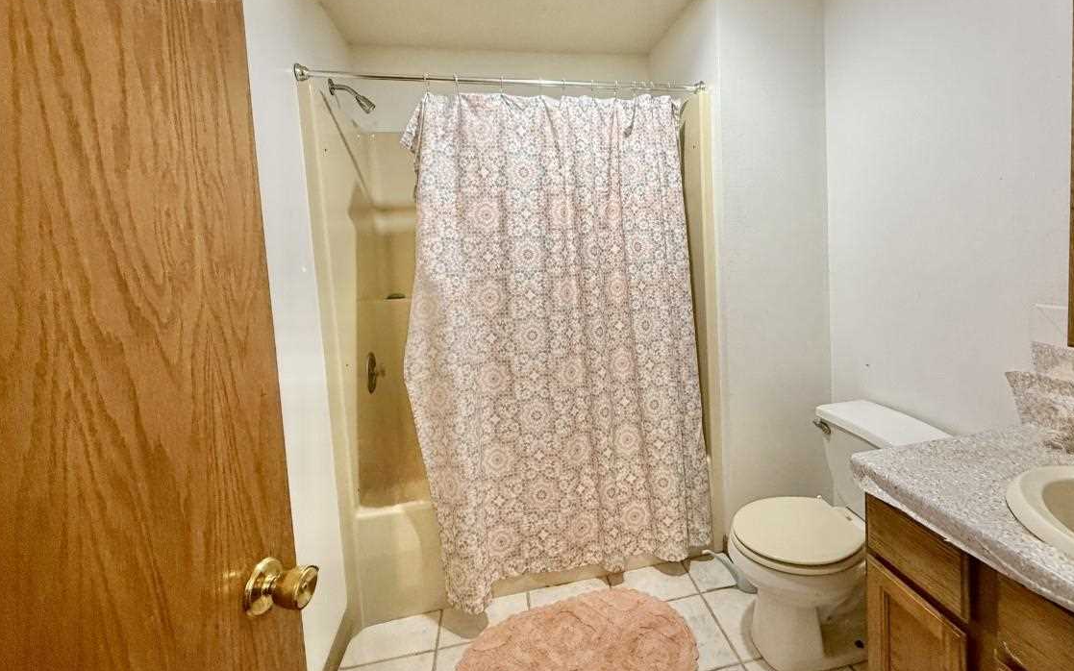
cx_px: 607
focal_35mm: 17
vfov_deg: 67.5
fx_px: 498
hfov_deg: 93.8
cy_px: 280
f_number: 2.2
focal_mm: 2.22
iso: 320
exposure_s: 1/60
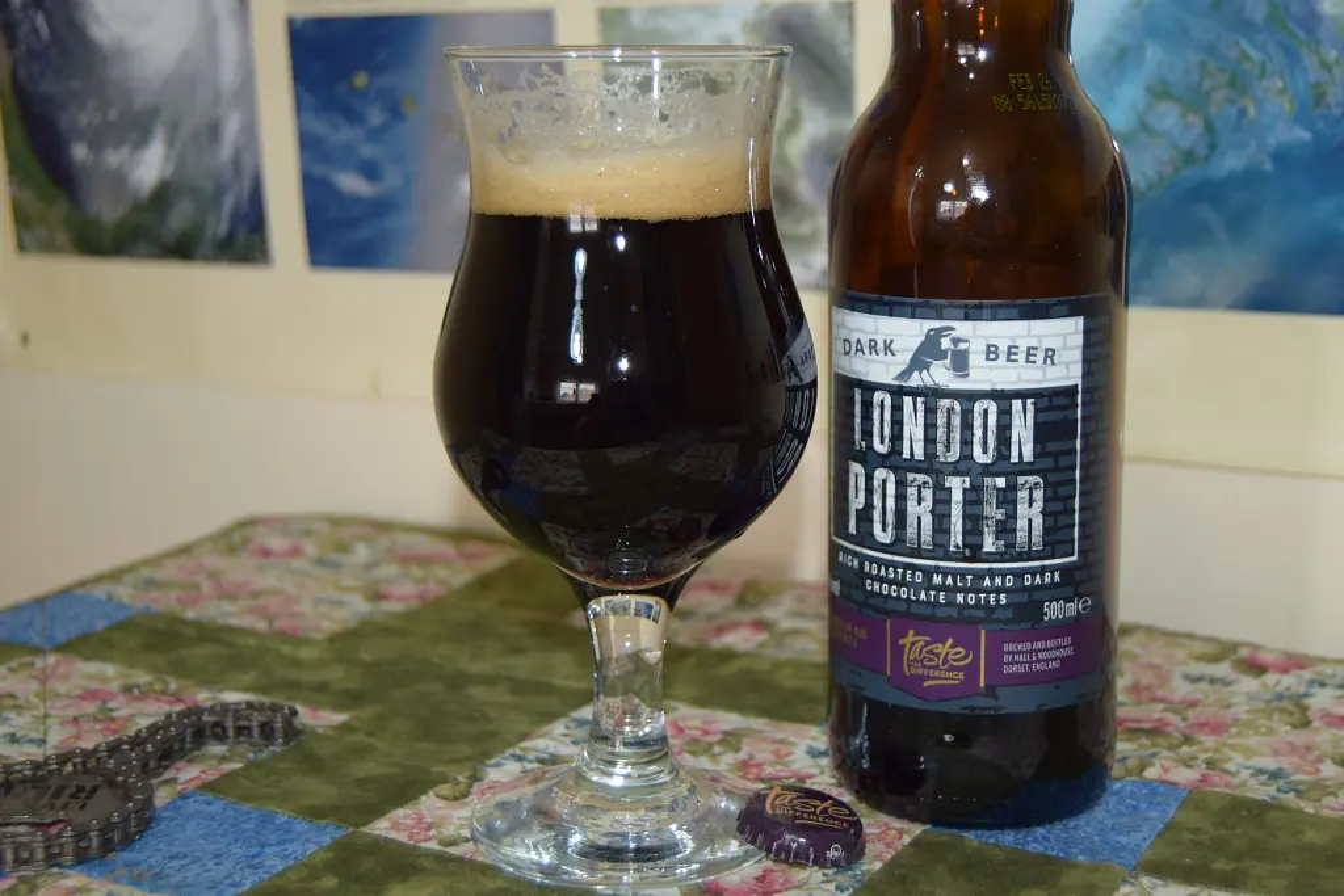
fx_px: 2128
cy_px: 448
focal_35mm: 57
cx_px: 672
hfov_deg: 35.0
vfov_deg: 23.8
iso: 450
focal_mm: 38
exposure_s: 1/60
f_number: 4.8
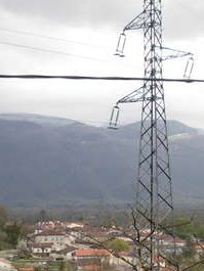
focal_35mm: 86
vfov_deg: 22.4
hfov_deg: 17.2
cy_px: 218
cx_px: 128
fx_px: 675
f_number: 2.9
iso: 79
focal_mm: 6.3
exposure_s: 1/304
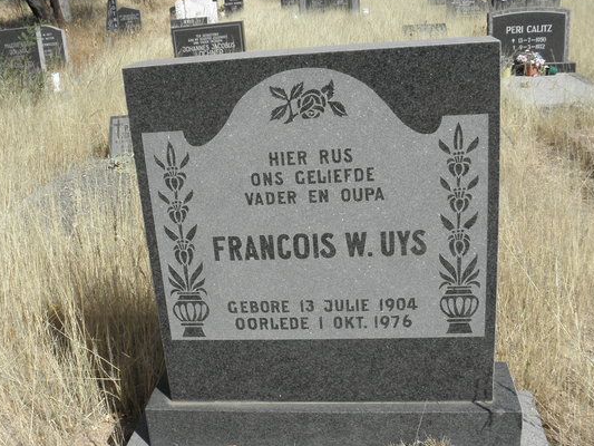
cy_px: 211
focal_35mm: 39
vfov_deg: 36.8
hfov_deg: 47.6
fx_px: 669
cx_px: 242
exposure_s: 1/320
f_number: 5.6
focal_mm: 4.6
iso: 64
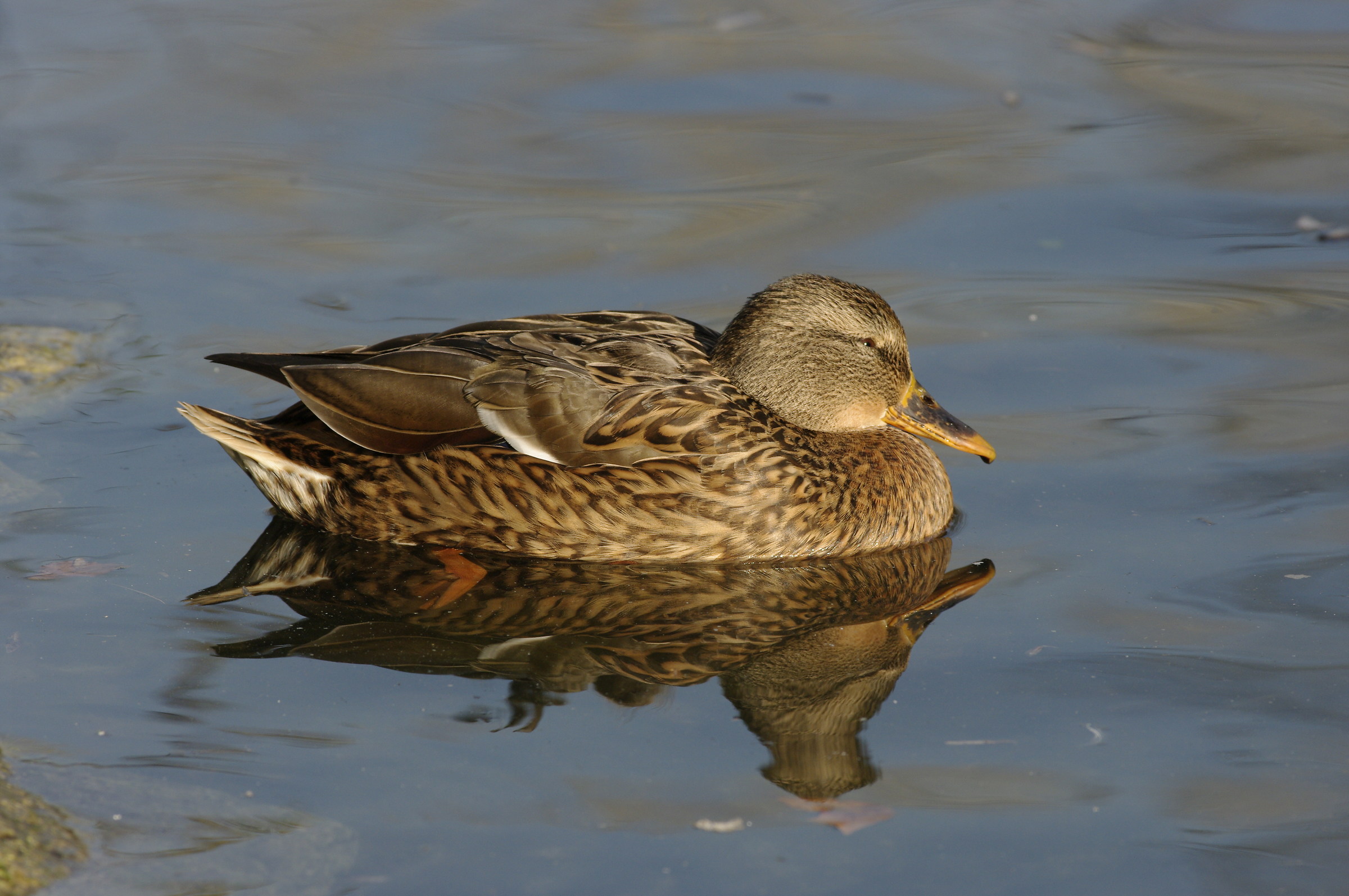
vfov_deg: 3.0
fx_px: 16842
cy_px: 448
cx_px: 674
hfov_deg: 4.6
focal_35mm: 450
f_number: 8
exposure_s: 1/500
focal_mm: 300
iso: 400
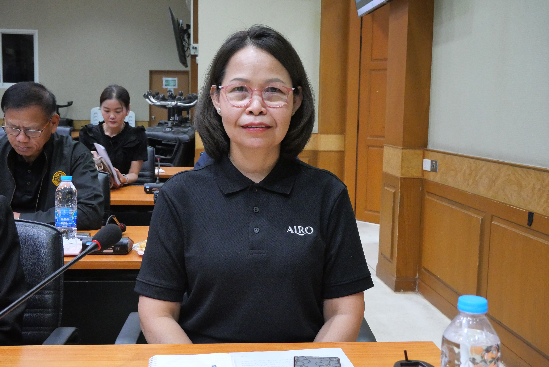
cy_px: 184
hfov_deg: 47.4
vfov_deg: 32.7
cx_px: 274
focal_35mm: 41
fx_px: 626
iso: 3200
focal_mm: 20
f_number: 6.3
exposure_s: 1/40
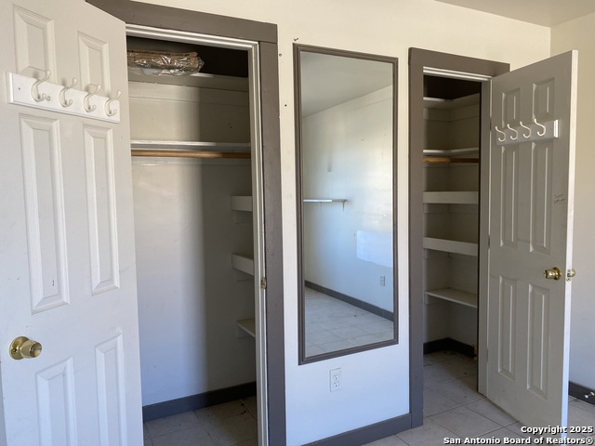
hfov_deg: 67.3
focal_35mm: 26
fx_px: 447
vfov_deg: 53.1
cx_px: 298
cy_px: 223
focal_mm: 4.25
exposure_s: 1/112
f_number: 1.8
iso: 125
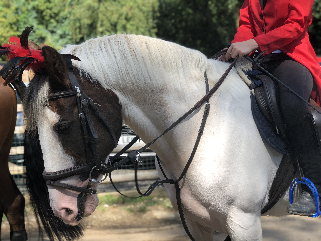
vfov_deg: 25.7
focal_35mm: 57
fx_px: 529
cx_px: 160
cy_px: 120
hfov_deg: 33.8
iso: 20
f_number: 2.8
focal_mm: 6.6
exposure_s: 1/298
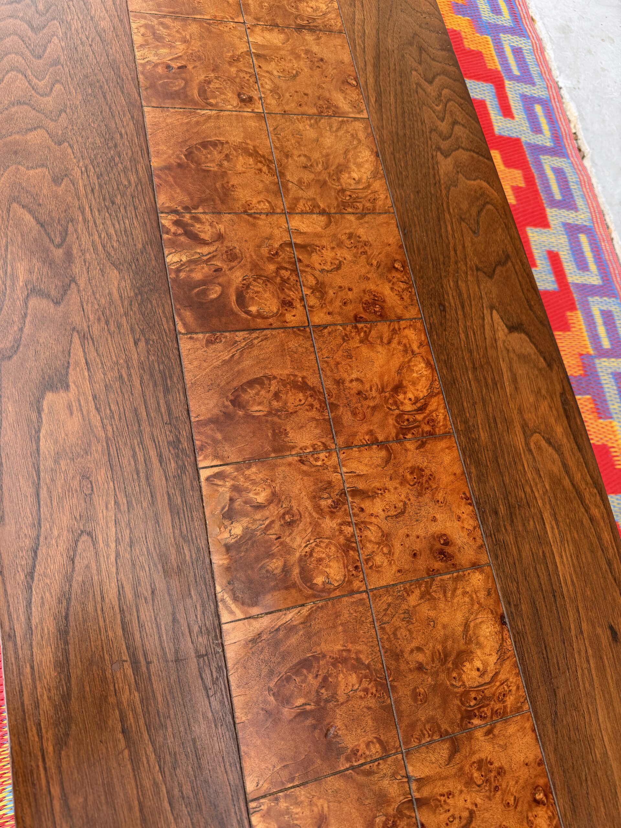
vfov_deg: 71.6
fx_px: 574
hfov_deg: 56.8
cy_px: 414
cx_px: 310
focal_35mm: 24
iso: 64
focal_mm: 6.76
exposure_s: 1/121
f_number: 1.78
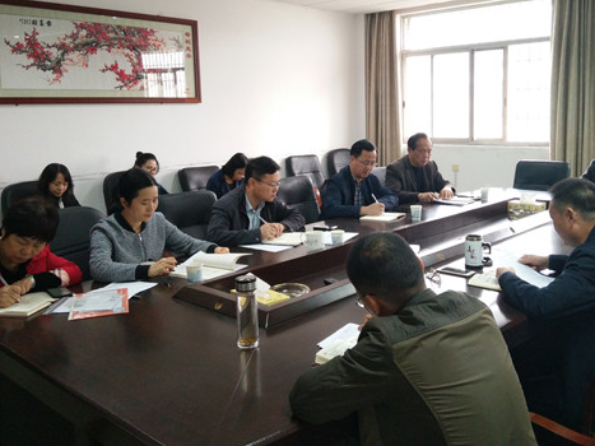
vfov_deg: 51.0
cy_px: 178
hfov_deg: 65.2
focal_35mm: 27
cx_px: 326
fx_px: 464
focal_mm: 3.66
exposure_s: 1/33.3
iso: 230
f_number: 2.2
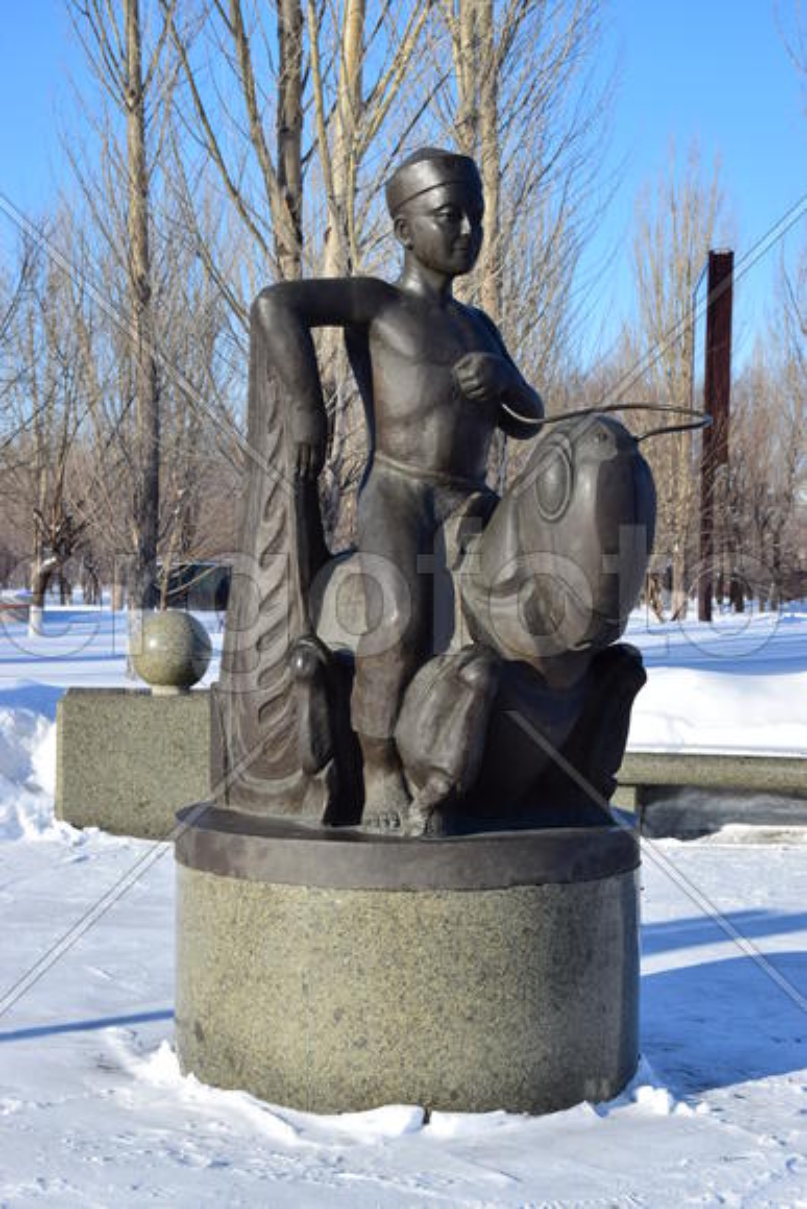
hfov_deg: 21.6
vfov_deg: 31.9
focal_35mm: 63
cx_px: 404
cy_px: 604
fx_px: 2117
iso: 100
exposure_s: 1/250
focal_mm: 42
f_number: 8
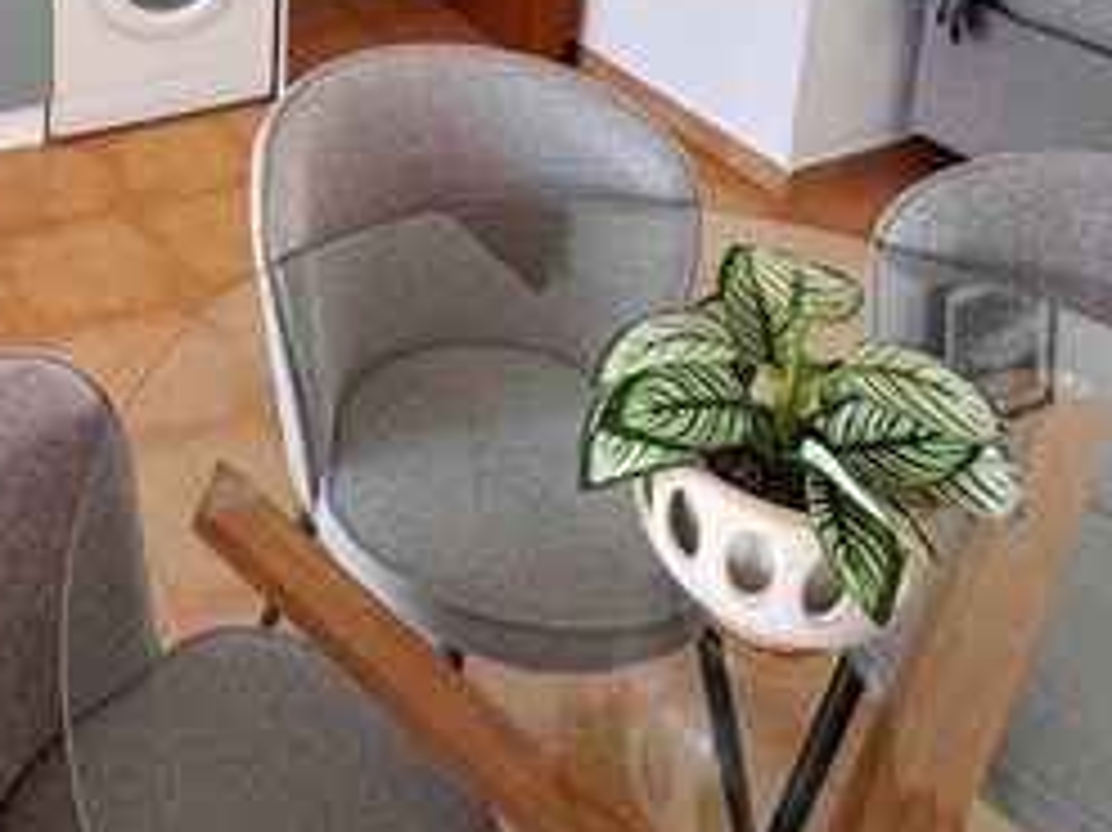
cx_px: 146
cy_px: -243
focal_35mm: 40
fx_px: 1284
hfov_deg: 43.4
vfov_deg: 29.2
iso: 160
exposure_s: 1/99
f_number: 2.2
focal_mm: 2.22
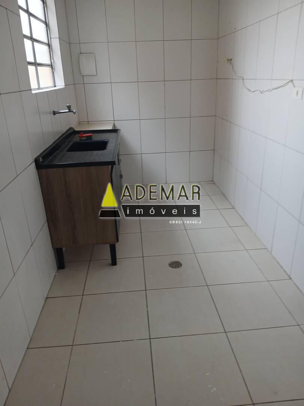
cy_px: 203
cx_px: 152
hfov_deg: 53.1
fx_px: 304
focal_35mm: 26
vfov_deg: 67.3
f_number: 1.8
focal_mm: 3.98
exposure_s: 1/60
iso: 64
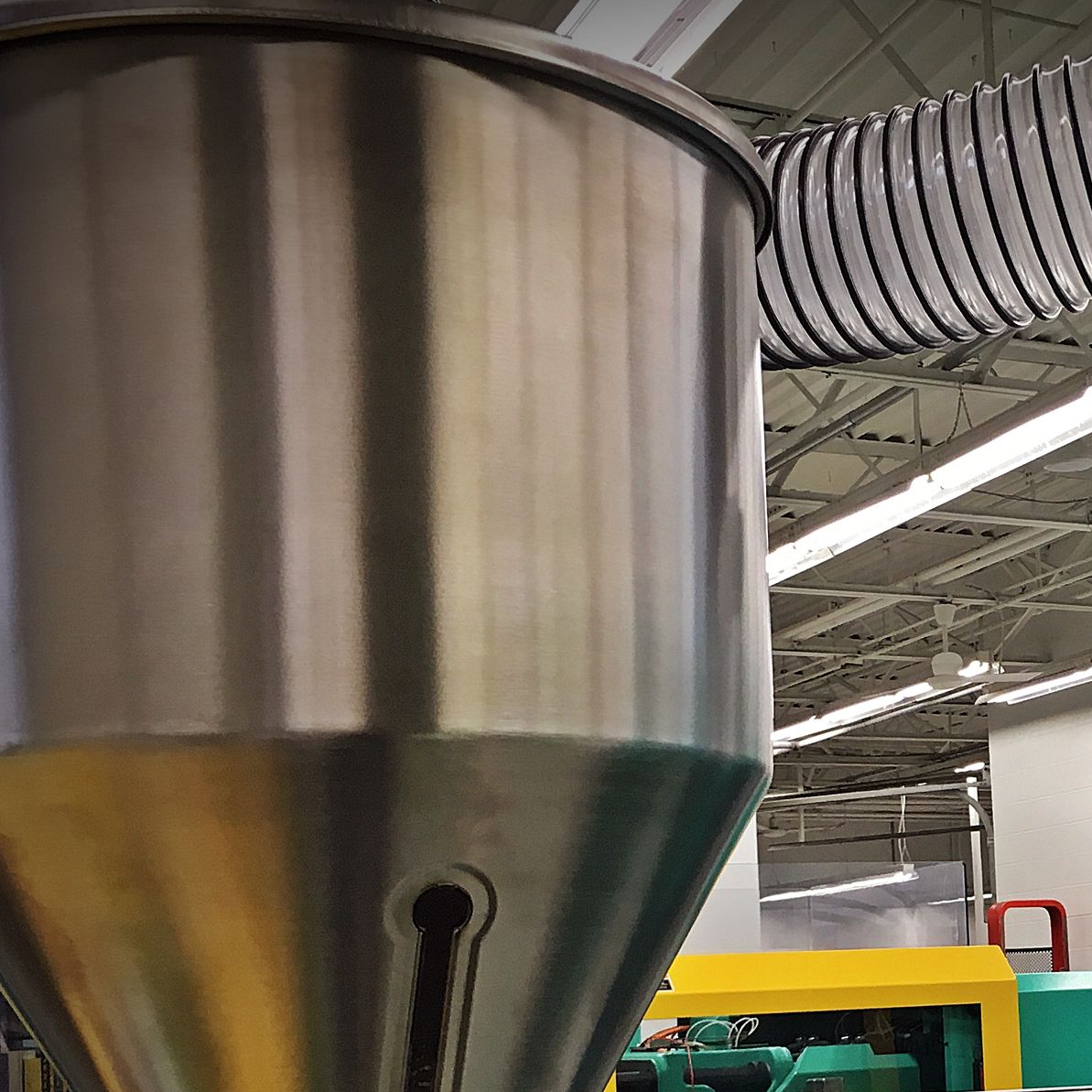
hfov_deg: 26.4
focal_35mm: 61
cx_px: 1131
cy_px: 899
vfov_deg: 27.5
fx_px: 2177
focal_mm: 4.15
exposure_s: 1/30
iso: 25
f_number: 2.2
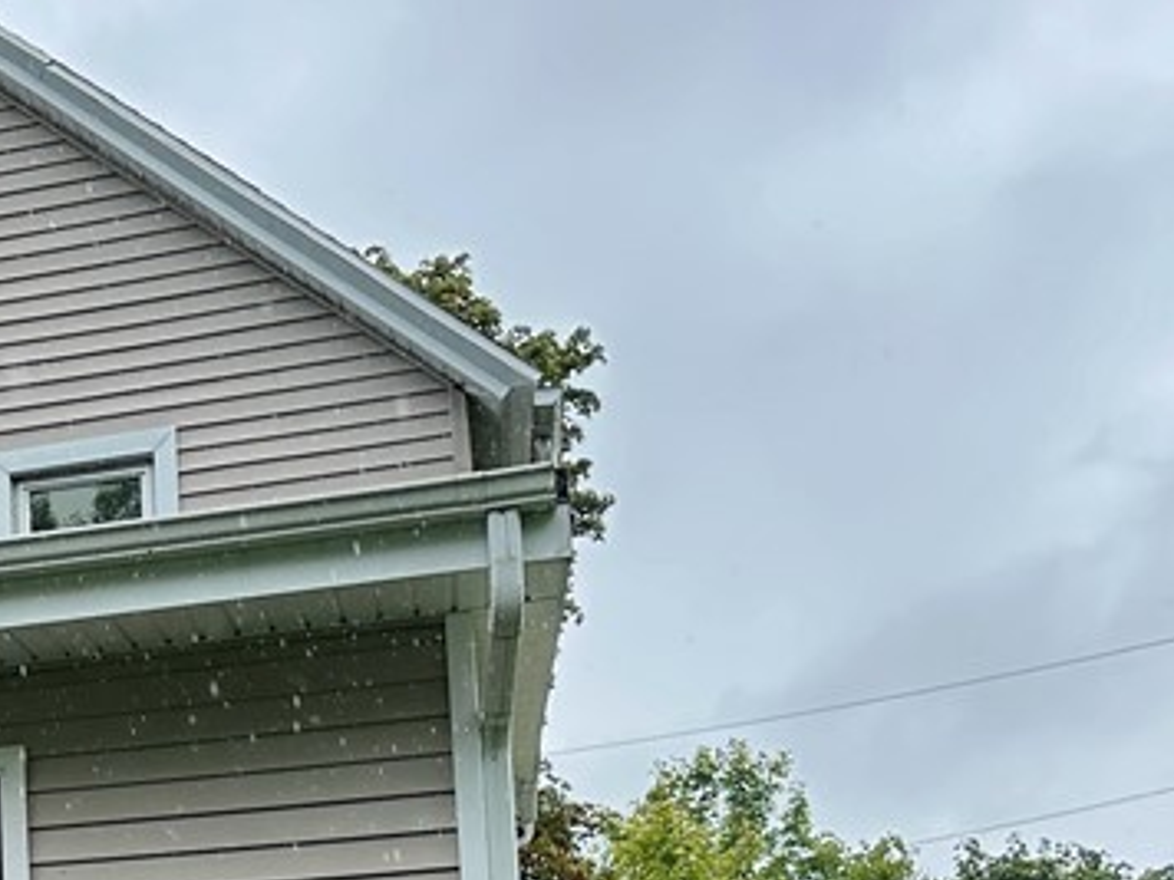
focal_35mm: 69
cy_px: 999
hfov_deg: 25.4
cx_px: -224
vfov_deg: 20.2
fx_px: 2340
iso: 80
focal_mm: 6.86
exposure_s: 1/850
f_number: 1.78
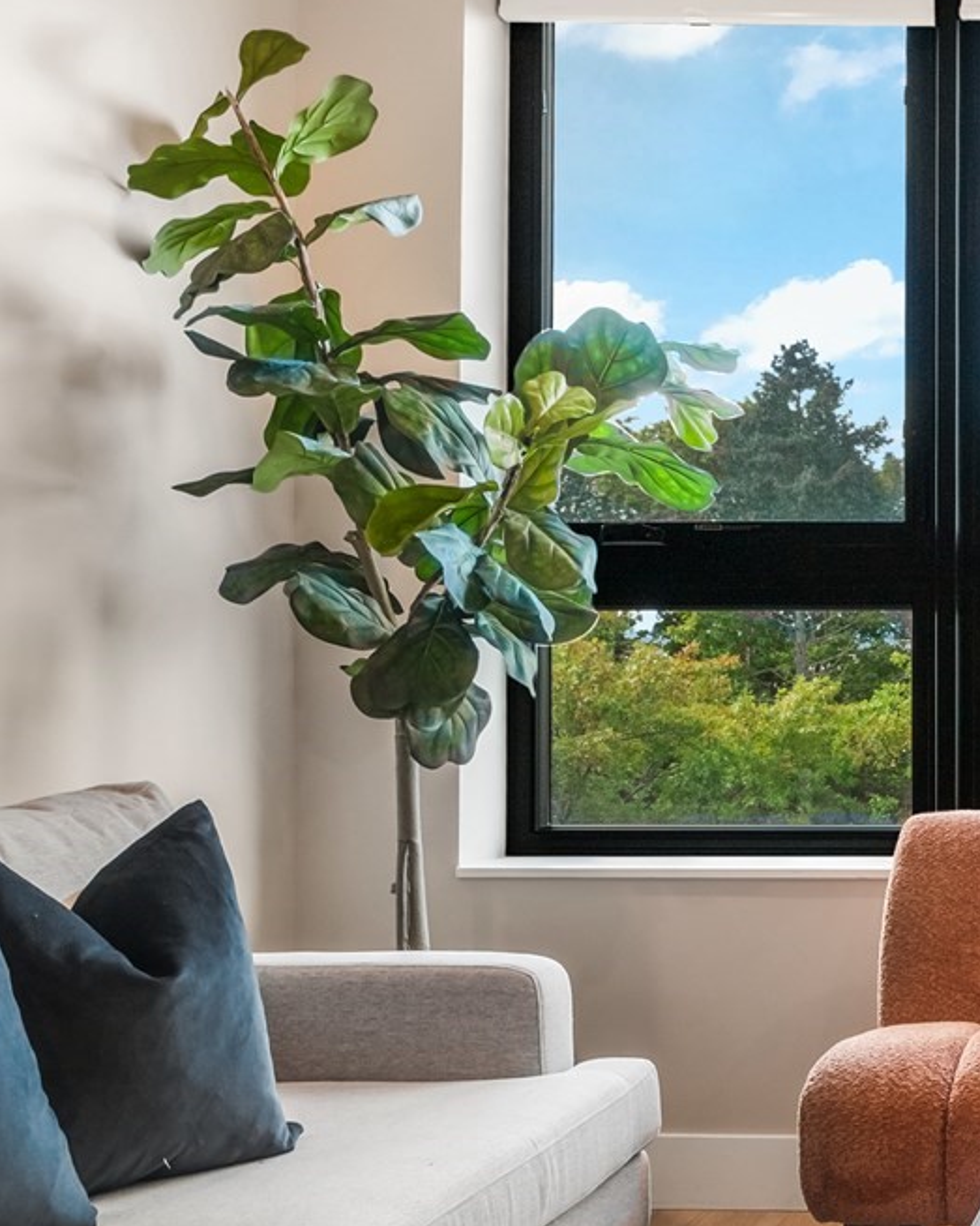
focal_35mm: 47
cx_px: 1227
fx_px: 1704
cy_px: 860
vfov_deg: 38.9
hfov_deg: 27.5
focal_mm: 16
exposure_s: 3.2
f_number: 8
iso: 200
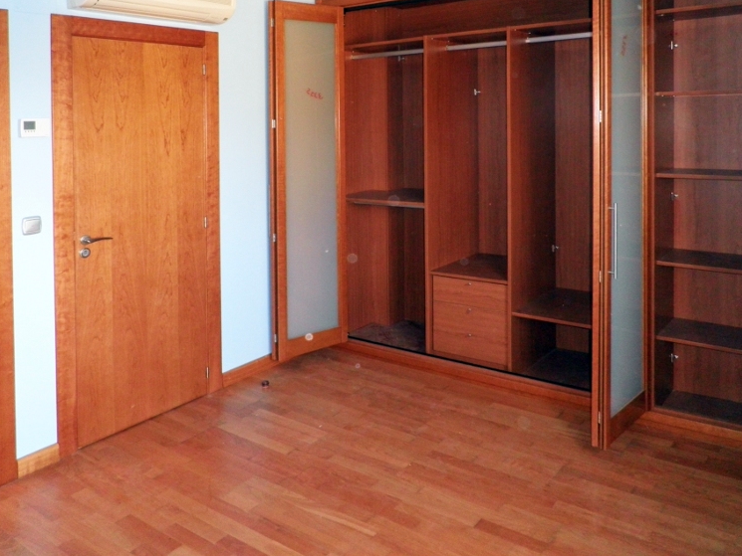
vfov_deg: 48.0
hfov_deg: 61.6
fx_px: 622
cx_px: 389
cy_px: 230
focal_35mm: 29
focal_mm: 4.3
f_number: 3.3
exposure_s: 1/30
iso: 200
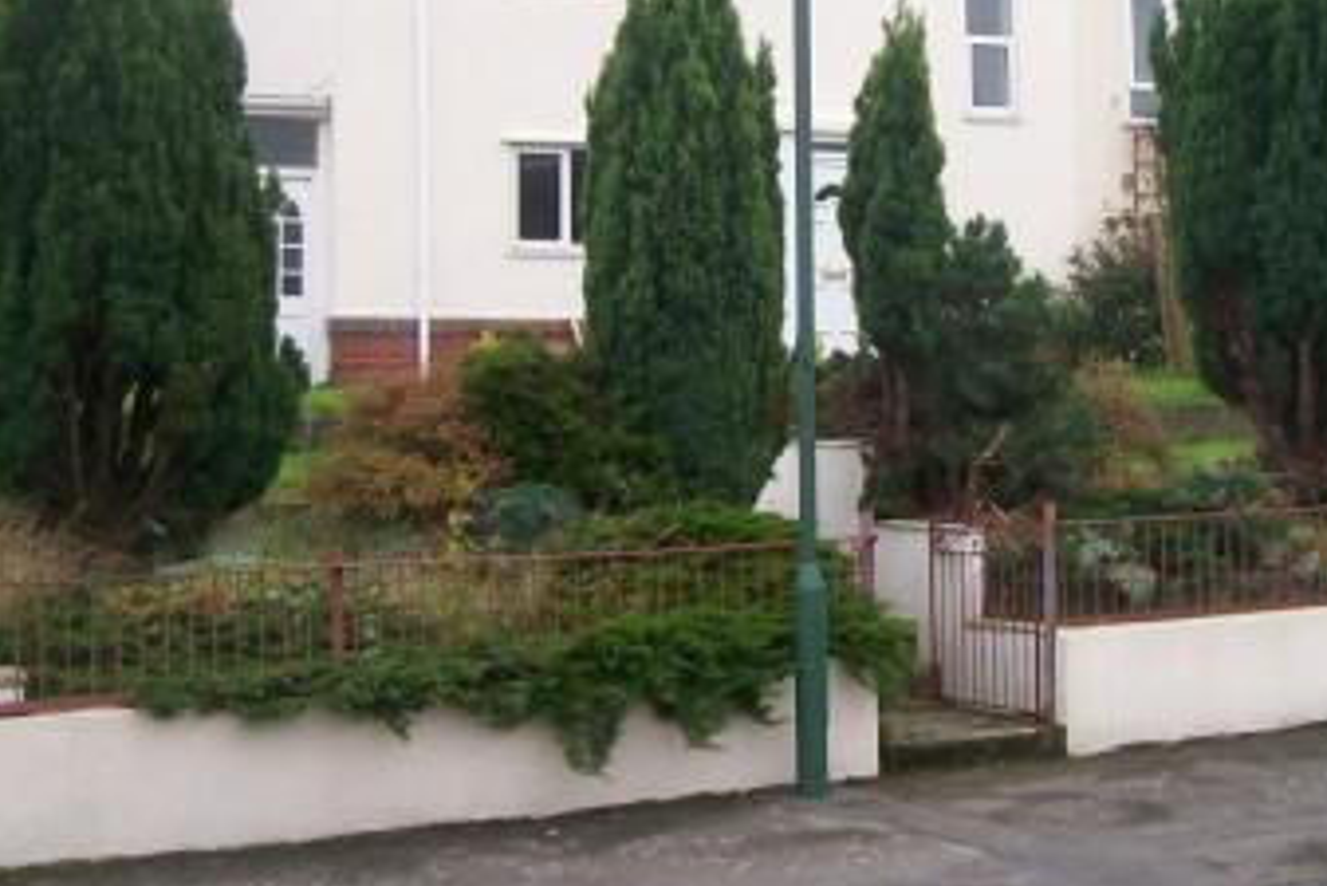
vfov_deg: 21.4
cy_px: 215
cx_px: 829
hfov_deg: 31.7
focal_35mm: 63
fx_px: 2323
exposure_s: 1/226
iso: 80
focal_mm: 5.8
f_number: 2.8
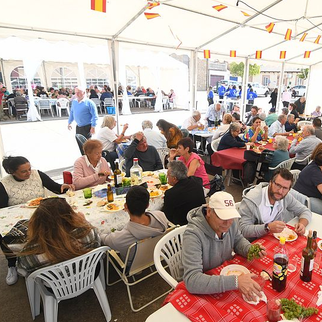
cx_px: 235
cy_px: 159
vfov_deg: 65.0
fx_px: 253
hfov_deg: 61.9
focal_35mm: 24
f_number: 6.3
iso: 200
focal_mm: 12
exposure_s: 1/160
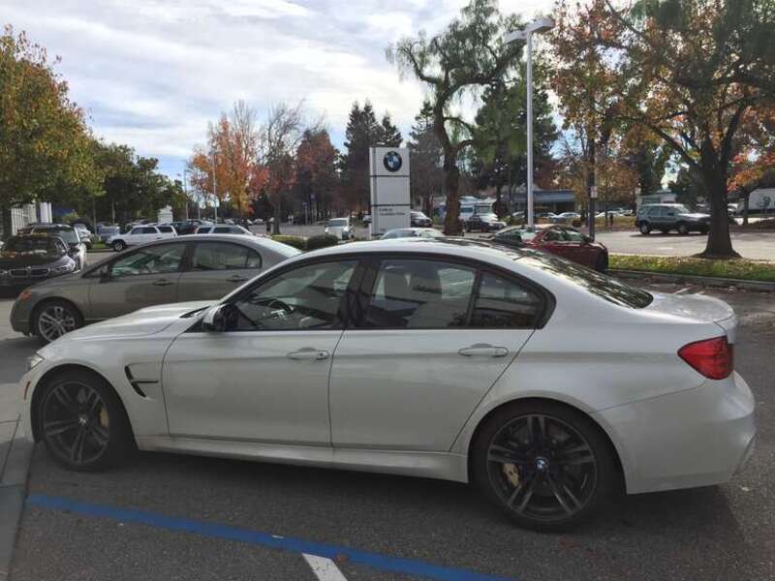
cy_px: 290
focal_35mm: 29
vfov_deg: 48.2
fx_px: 649
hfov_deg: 61.7
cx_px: 388
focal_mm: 4.15
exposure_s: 1/1236
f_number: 2.2
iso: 32
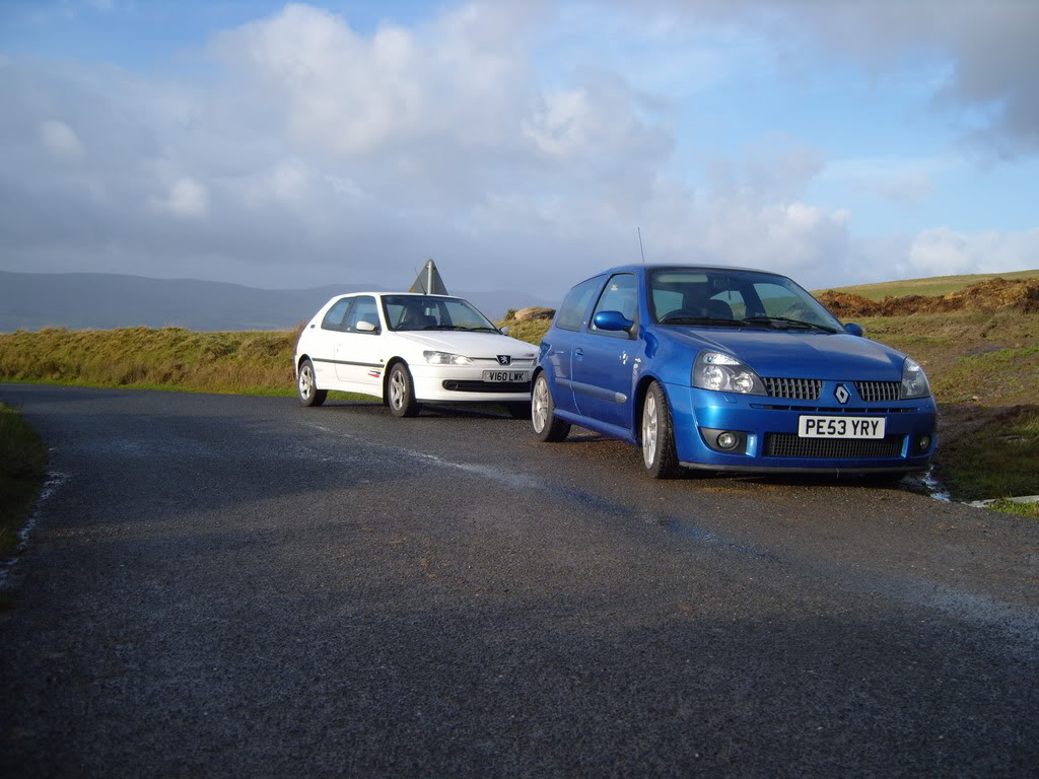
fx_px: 1051
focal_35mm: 35
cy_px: 390
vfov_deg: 40.7
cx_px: 520
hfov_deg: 52.6
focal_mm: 7.4
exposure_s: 1/180
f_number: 7.1
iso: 80
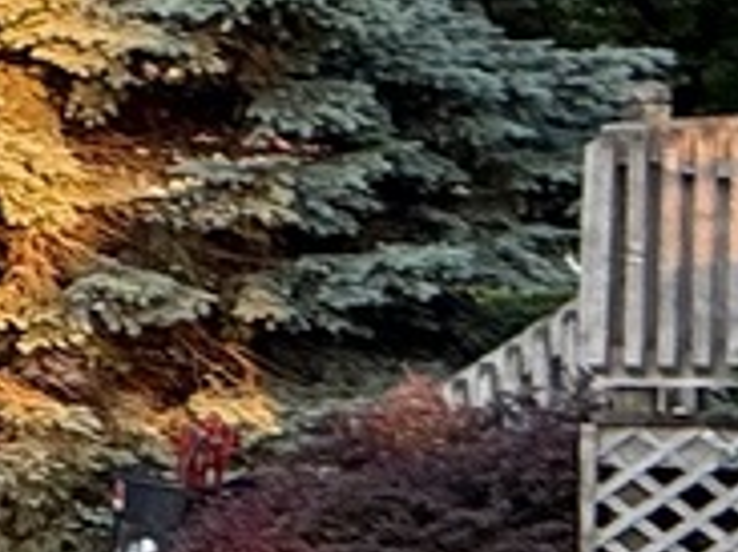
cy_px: 419
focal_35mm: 110
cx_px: -1746
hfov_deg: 10.0
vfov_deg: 13.4
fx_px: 2344
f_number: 2.2
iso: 50
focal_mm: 2.22
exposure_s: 1/115
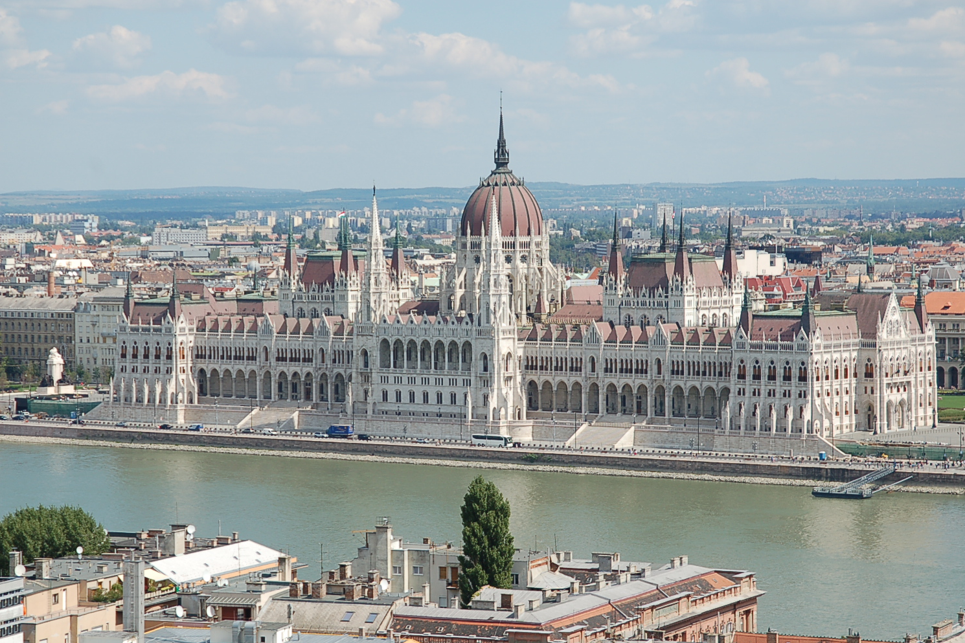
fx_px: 3162
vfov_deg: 11.6
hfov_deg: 17.3
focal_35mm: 118
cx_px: 484
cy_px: 320
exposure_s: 1/640
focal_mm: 78
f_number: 6.3
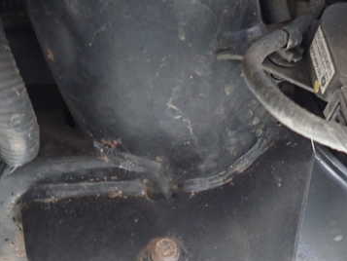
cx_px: 244
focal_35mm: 42
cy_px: 180
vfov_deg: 34.0
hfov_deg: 43.8
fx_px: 421
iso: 800
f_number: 2
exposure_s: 1/25
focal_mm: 4.5
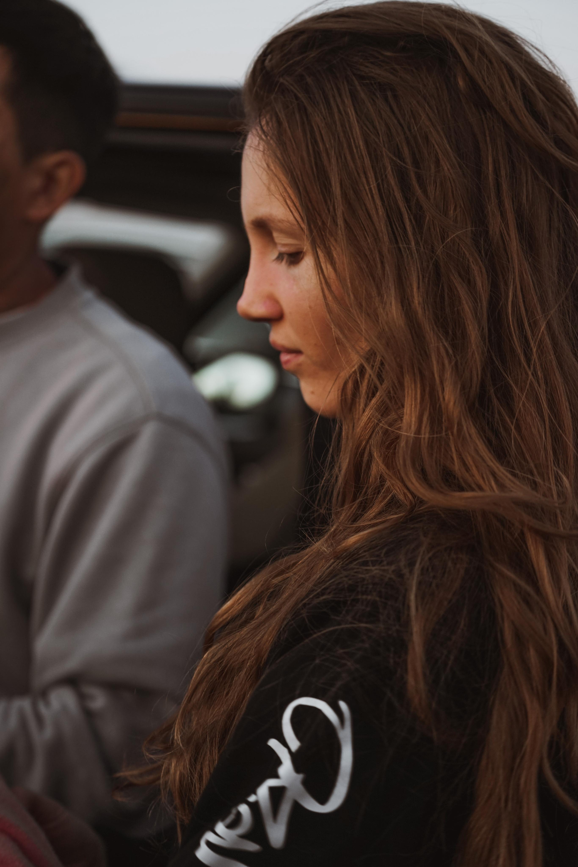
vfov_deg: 28.8
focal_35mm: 70
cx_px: 289
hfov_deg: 19.5
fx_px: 1686
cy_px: 434
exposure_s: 1/125
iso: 500
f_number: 4
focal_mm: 70
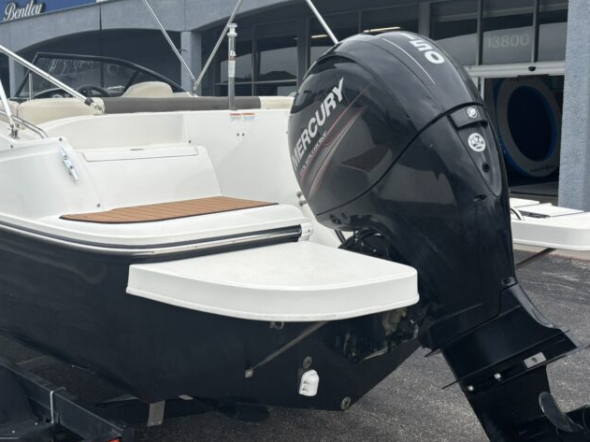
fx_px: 750
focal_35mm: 44
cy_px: 186
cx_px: 203
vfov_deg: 32.8
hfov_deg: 42.5
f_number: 1.6
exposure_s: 1/1695
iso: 50
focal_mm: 5.96
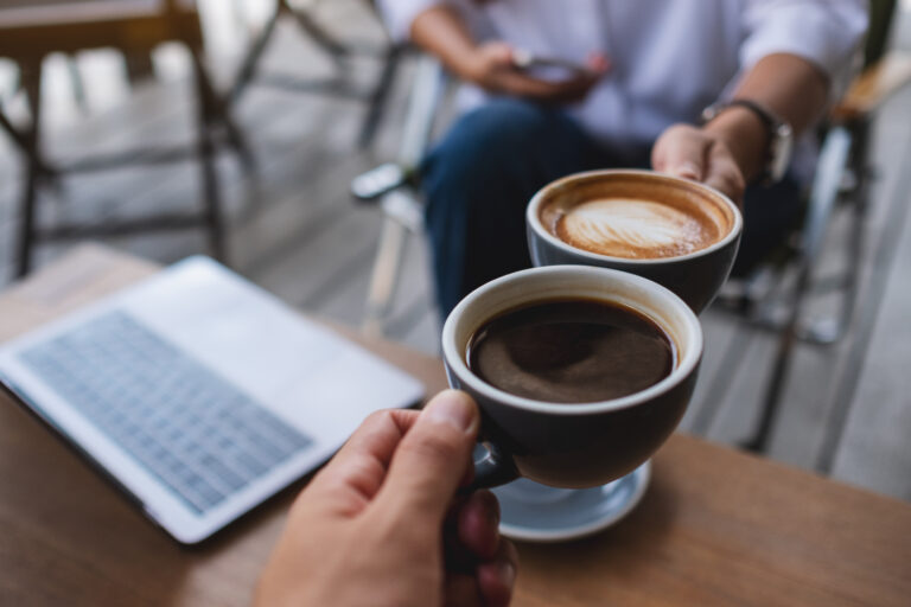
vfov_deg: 37.9
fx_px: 886
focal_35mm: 35
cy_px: 304
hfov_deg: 54.4
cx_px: 456
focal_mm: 23
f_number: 2
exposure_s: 1/1000
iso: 200
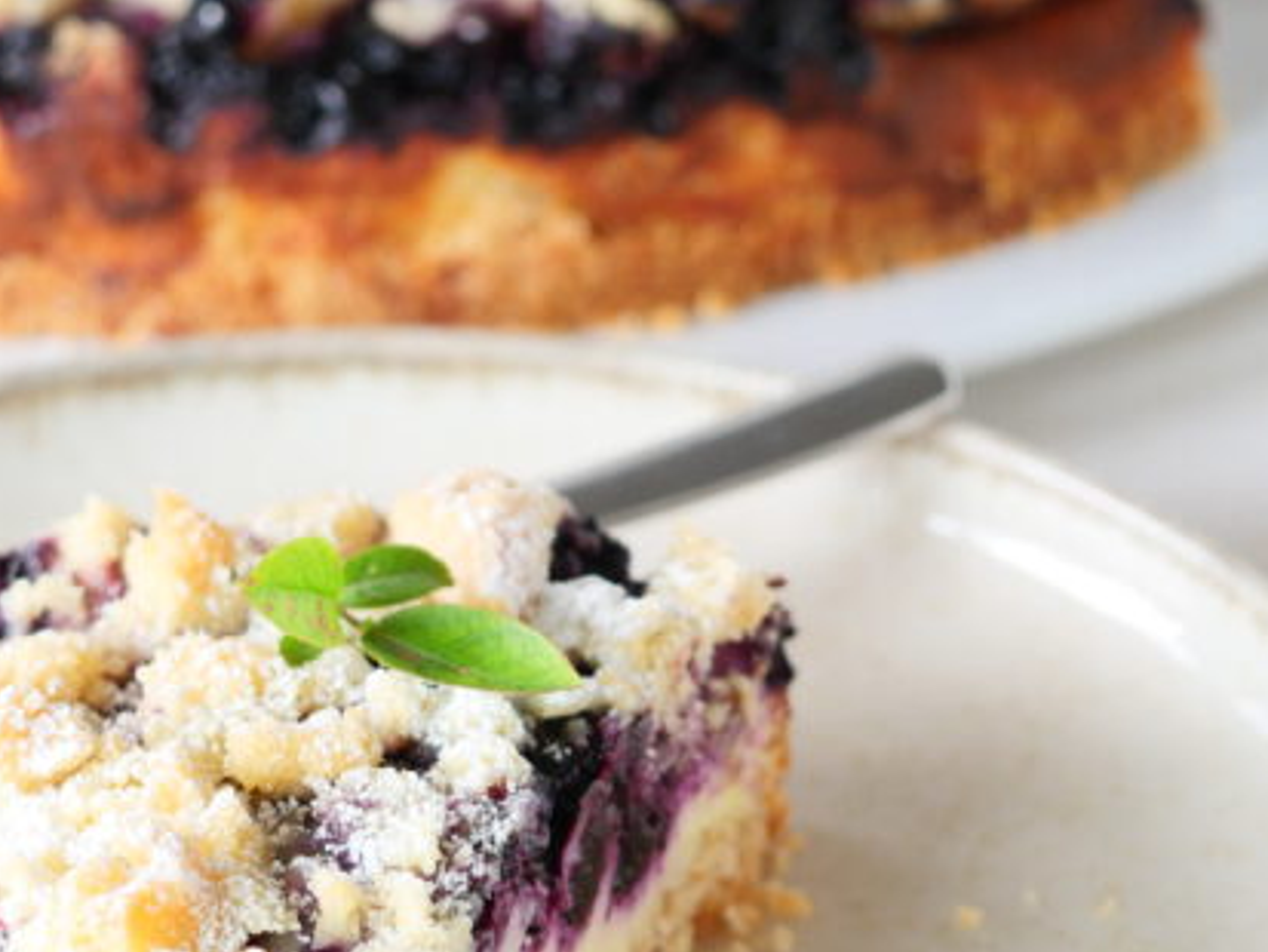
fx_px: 8171
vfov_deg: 6.7
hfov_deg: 8.9
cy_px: 709
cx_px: 224
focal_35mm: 223
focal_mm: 45
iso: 200
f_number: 2.8
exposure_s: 1/80
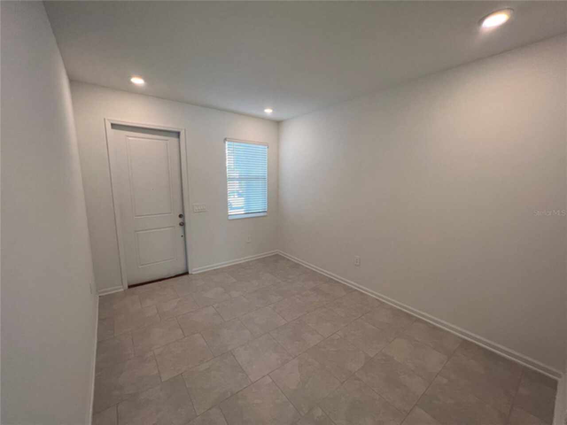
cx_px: 284
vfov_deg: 89.9
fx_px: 213
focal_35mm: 13
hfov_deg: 106.2
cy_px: 212
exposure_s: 1/120
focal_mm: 1.57
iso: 64
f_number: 1.8
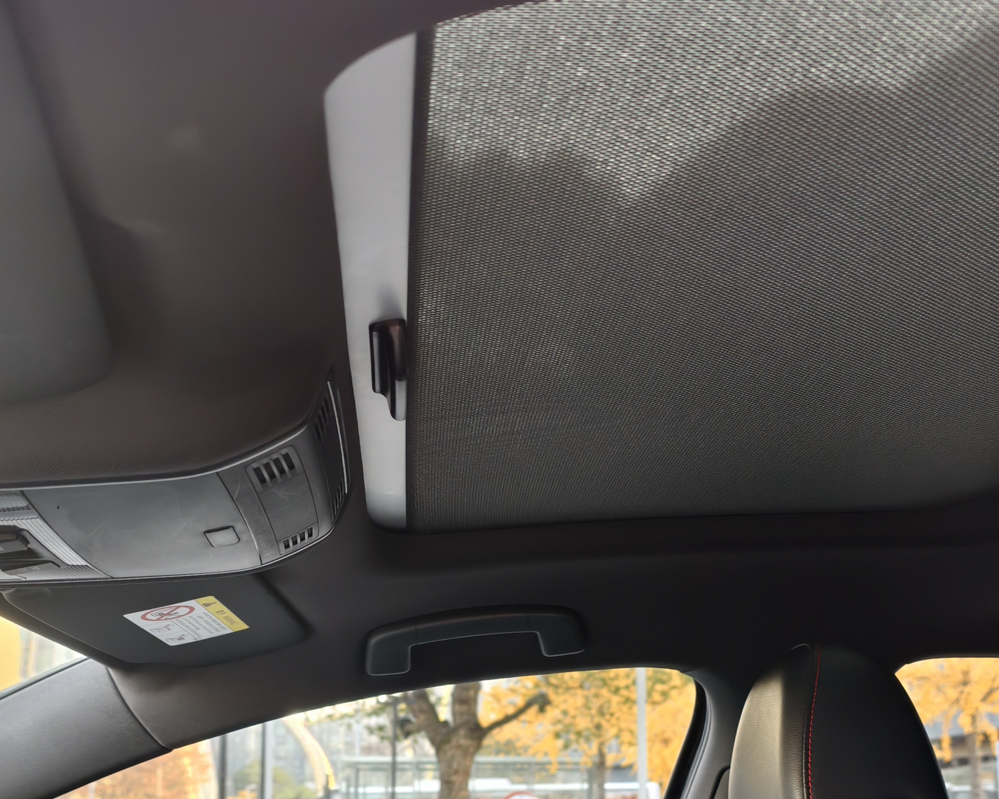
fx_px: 1331
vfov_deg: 32.0
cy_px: 705
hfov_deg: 41.1
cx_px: 561
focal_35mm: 45
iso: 334
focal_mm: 6.54
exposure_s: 1/50
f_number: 1.57
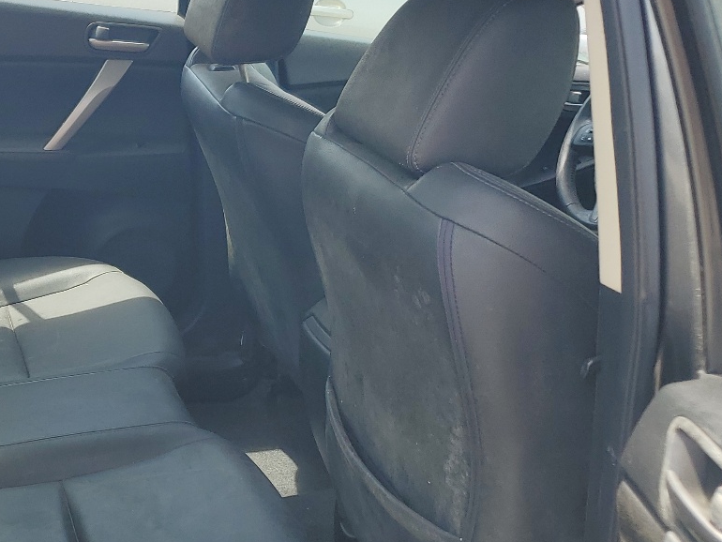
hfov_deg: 32.7
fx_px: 1127
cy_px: 344
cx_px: 7
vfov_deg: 26.9
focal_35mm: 54
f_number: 1.5
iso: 50
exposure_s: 1/625
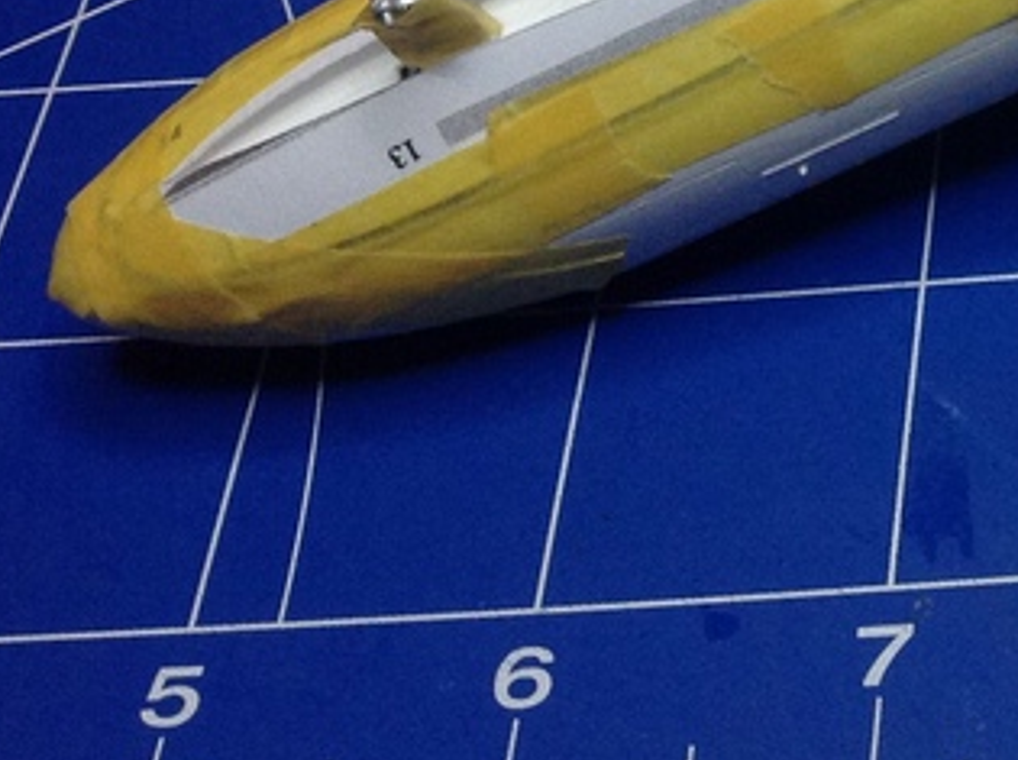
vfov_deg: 14.1
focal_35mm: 100
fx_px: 2935
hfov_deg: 18.1
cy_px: -265
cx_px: 1409
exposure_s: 1/100
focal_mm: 4.28
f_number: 2.4
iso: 100
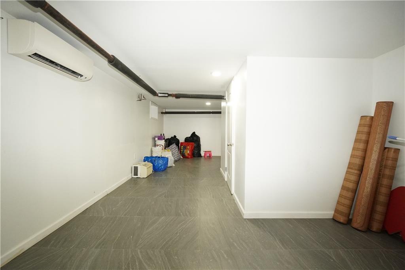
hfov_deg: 100.4
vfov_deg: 77.3
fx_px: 169
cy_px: 135
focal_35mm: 15
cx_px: 202
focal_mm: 10
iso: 3200
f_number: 4.5
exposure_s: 1/125
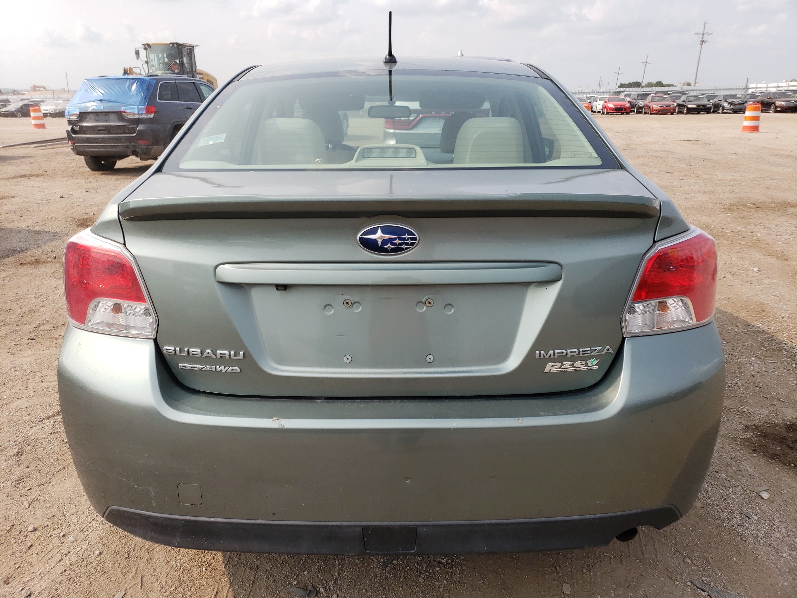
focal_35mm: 26
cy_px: 299
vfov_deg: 53.1
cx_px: 398
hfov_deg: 67.3
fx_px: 599
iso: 50
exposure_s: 1/2000
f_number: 1.5
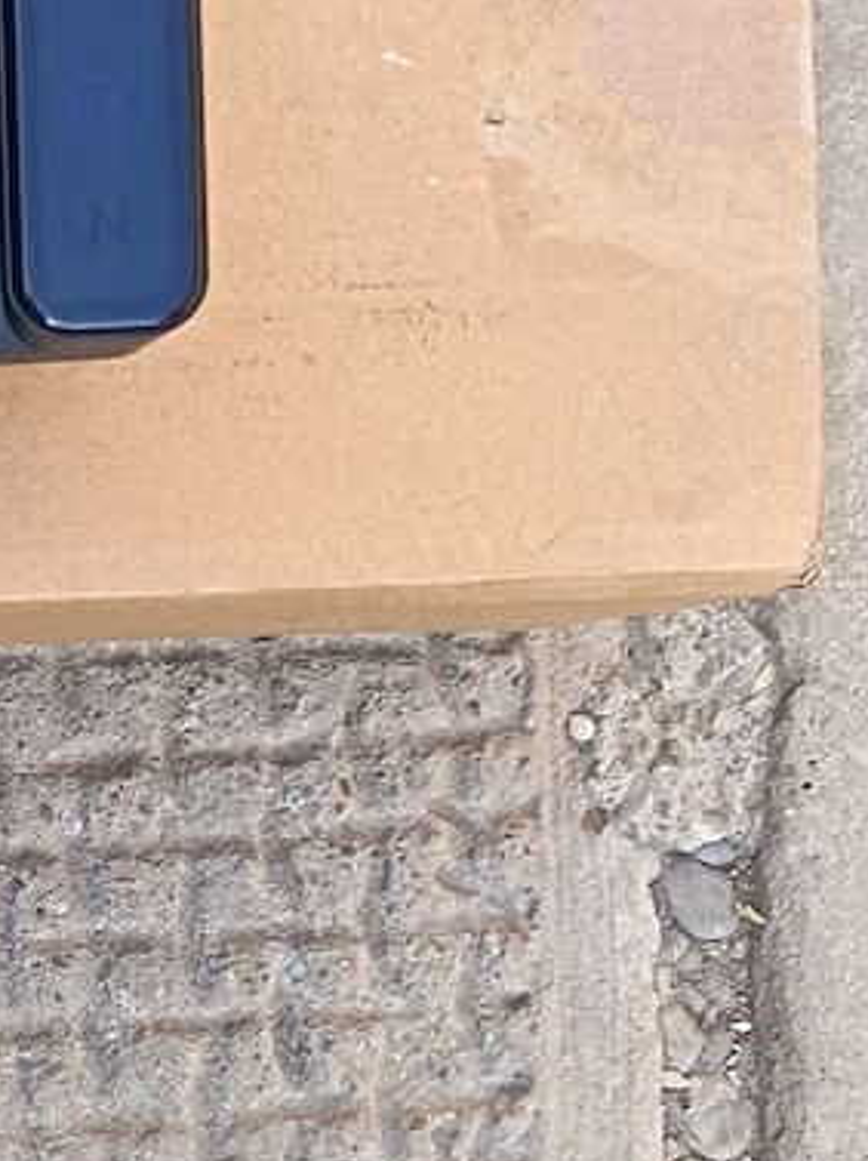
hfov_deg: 15.4
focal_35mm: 85
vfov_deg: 23.0
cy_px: 696
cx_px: -591
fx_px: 2847
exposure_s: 1/100
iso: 160
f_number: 1.75
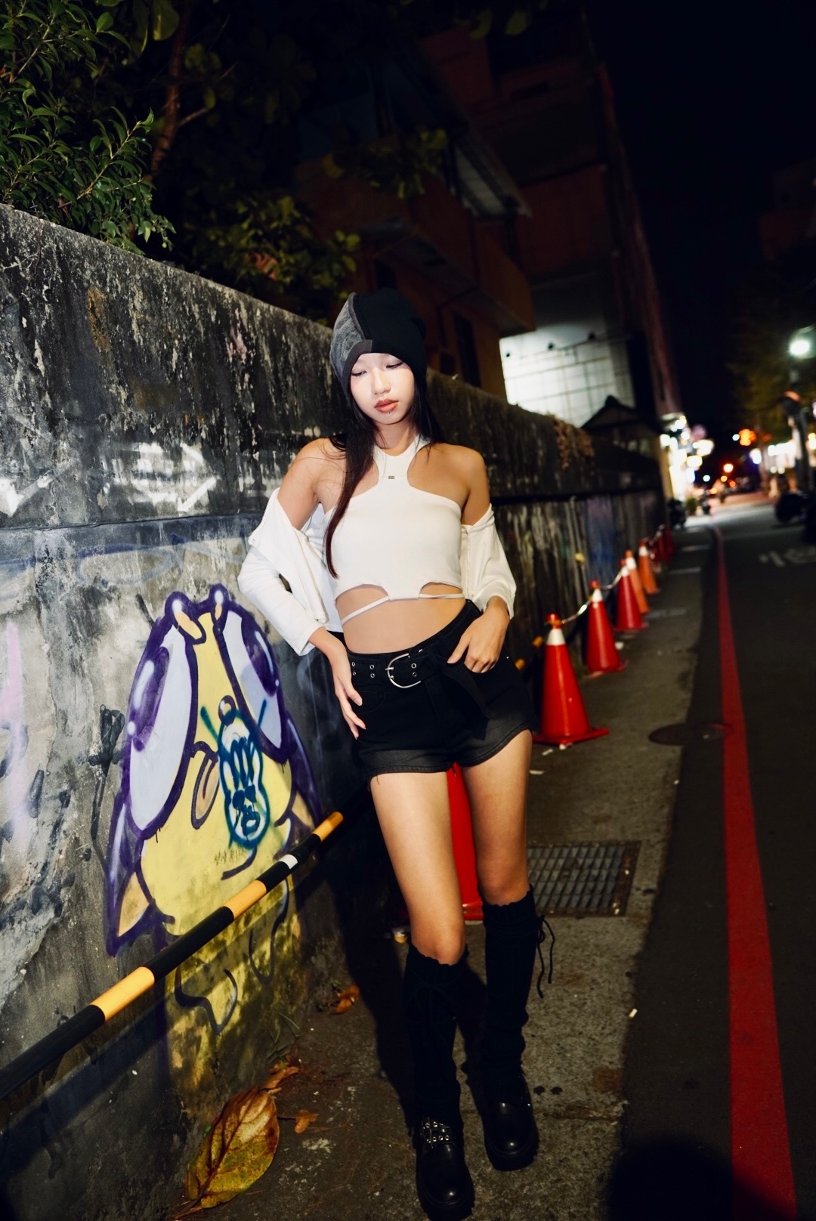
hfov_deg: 53.2
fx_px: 815
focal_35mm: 24
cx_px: 408
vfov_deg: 73.7
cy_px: 610
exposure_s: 1/80
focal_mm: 16
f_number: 1.8
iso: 640
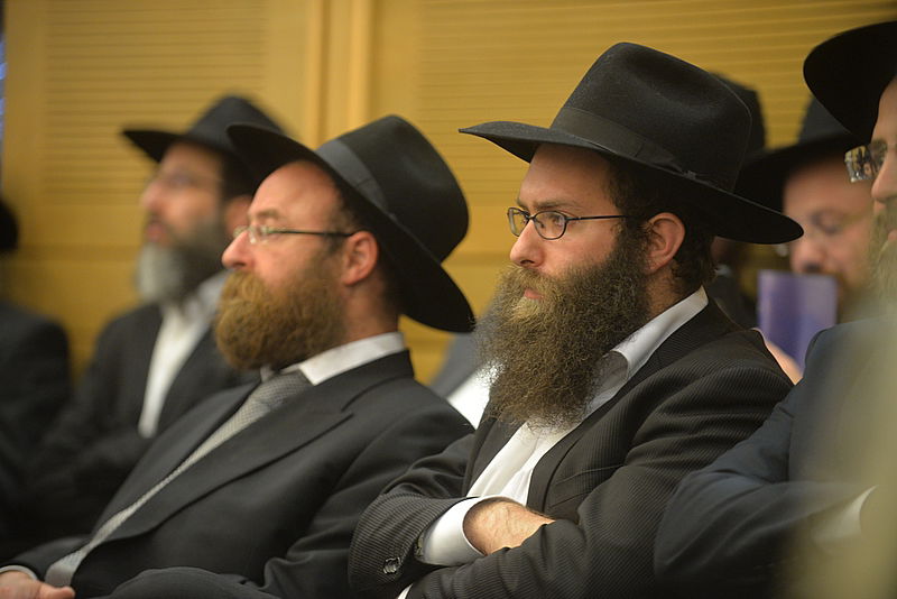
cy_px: 300
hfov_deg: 15.2
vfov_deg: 10.2
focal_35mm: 135
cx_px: 448
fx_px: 3365
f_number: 2.8
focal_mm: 135
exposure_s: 1/125
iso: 2000
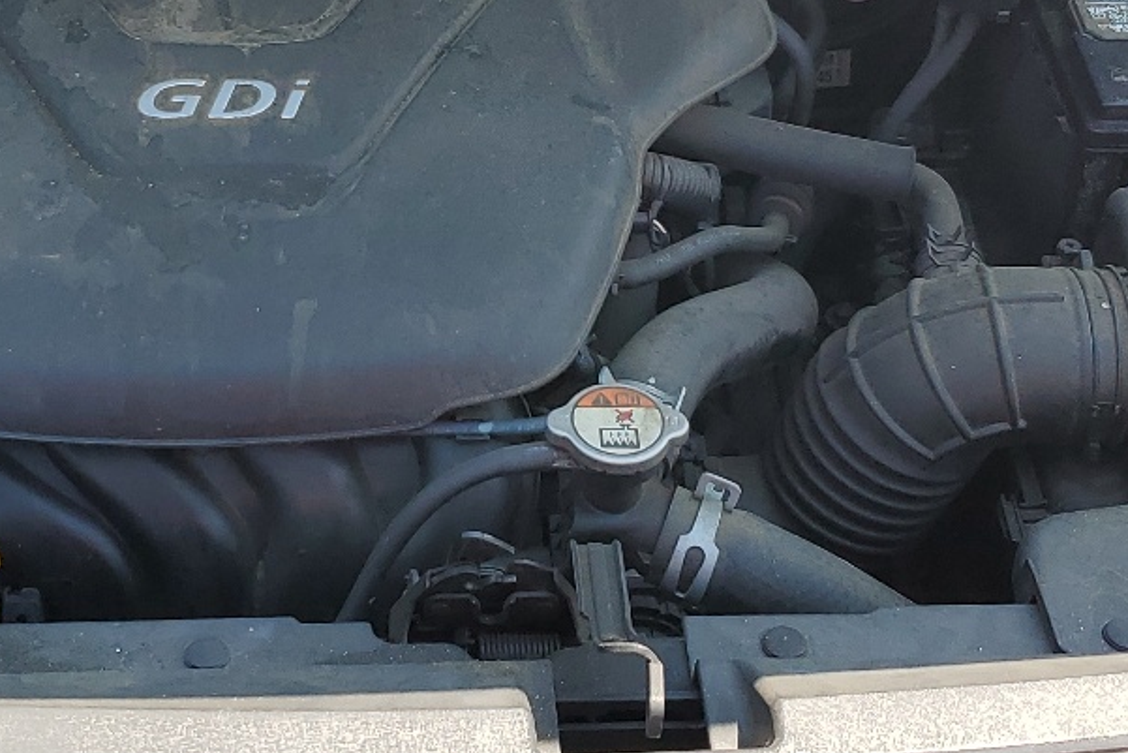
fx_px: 2256
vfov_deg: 18.7
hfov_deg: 28.0
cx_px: 426
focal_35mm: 72
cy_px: 101
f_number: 1.5
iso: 50
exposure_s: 1/1000
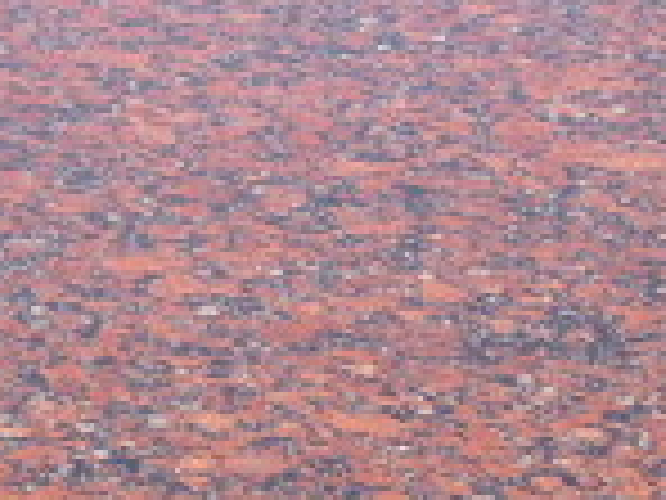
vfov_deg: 9.2
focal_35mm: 160
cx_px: 495
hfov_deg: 12.3
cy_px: 428
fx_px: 3078
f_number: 2.8
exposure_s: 1/84
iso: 50
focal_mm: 6.2
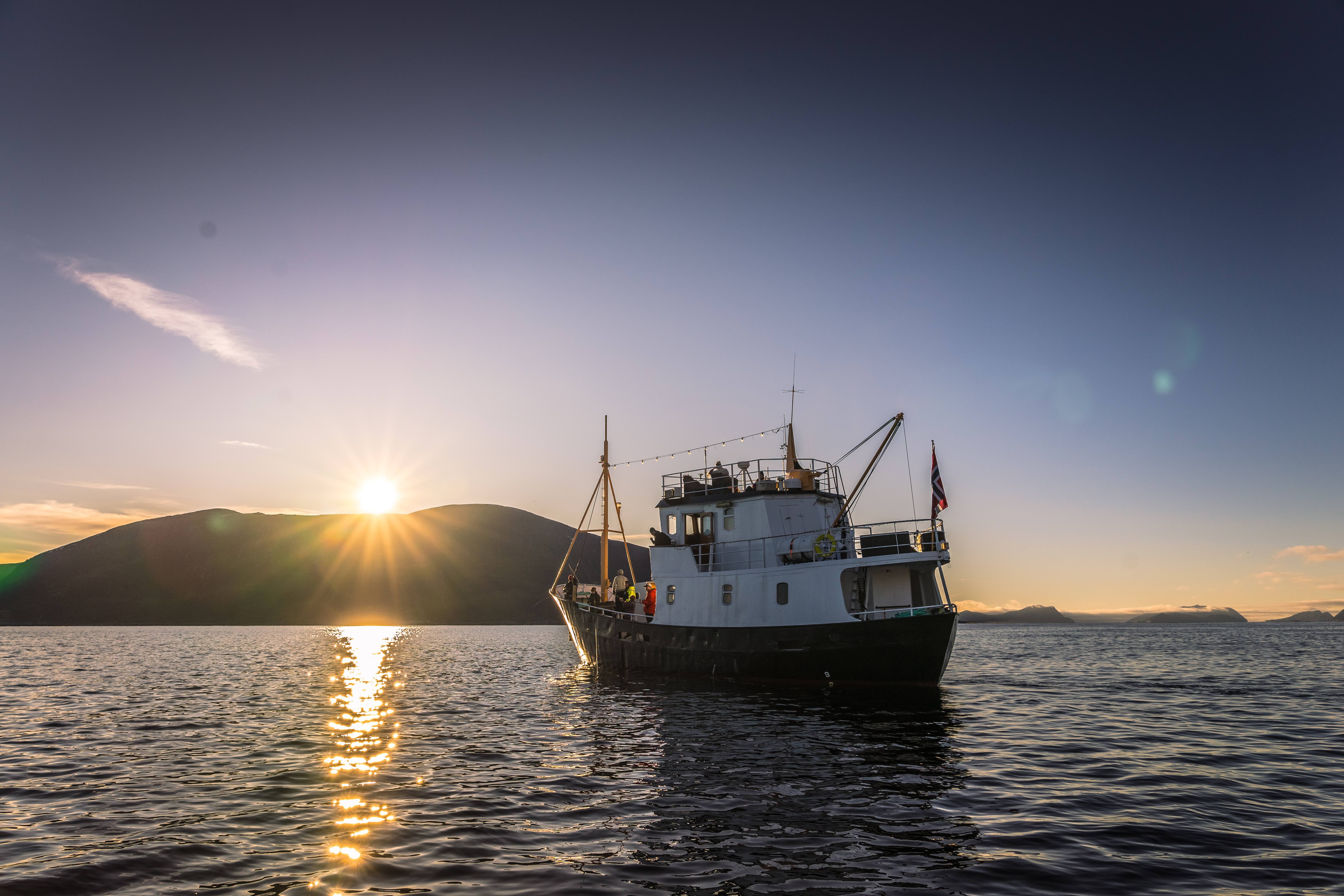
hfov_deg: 73.7
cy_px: 448
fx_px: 896
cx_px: 672
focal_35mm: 24
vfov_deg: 53.1
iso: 125
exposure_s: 1/1000
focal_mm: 24
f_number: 7.1
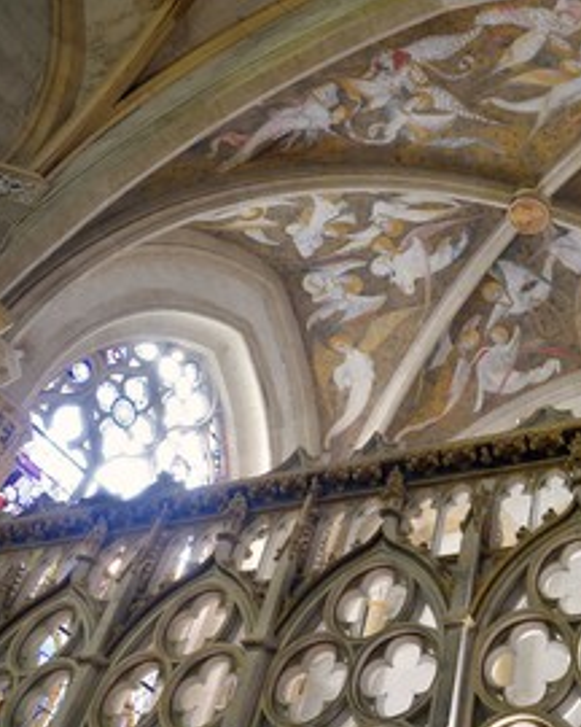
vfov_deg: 51.5
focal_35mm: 35
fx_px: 752
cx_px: 543
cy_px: 374
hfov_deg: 38.7
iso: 400
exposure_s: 1/8
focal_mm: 24
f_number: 7.1
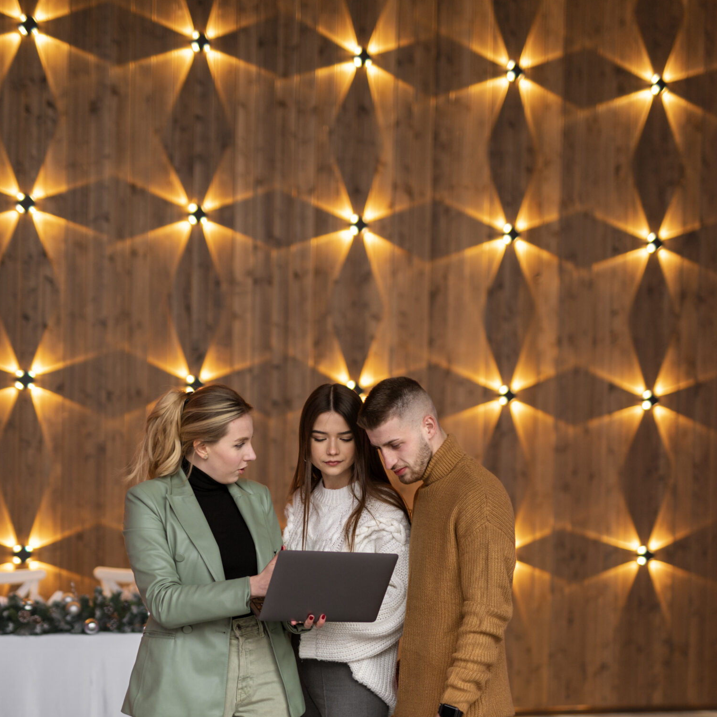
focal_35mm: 72
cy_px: 514
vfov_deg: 23.8
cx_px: 323
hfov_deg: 24.0
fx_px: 1687
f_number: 1.8
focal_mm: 50
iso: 400
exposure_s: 1/250
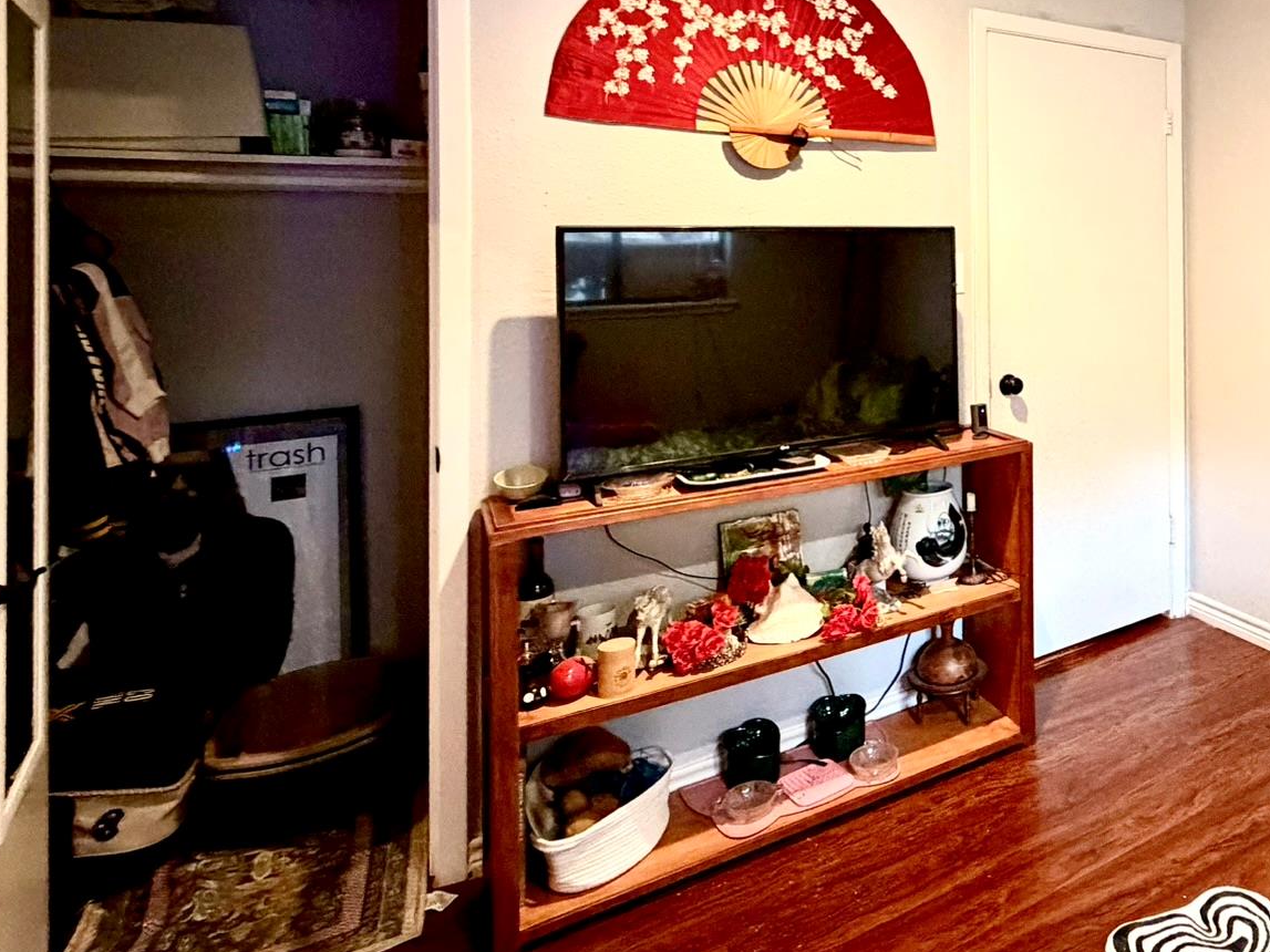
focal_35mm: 25
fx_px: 917
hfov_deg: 60.7
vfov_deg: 52.5
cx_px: 1099
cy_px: 240
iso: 1000
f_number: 2.2
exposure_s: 1/40
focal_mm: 2.22
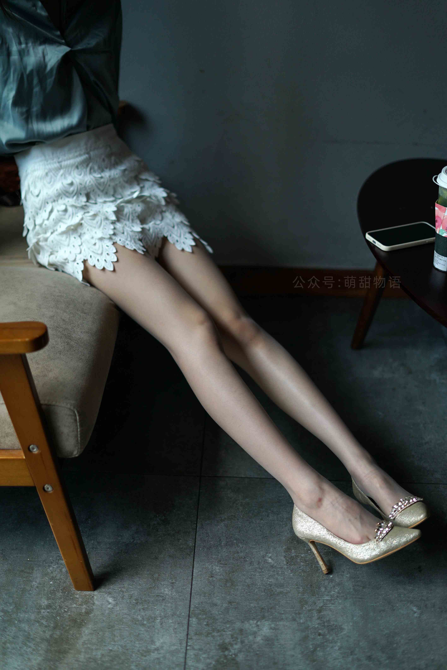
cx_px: 224
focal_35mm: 50
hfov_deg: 27.0
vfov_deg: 39.6
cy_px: 335
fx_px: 930
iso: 250
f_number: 1.8
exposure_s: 1/1250
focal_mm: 50
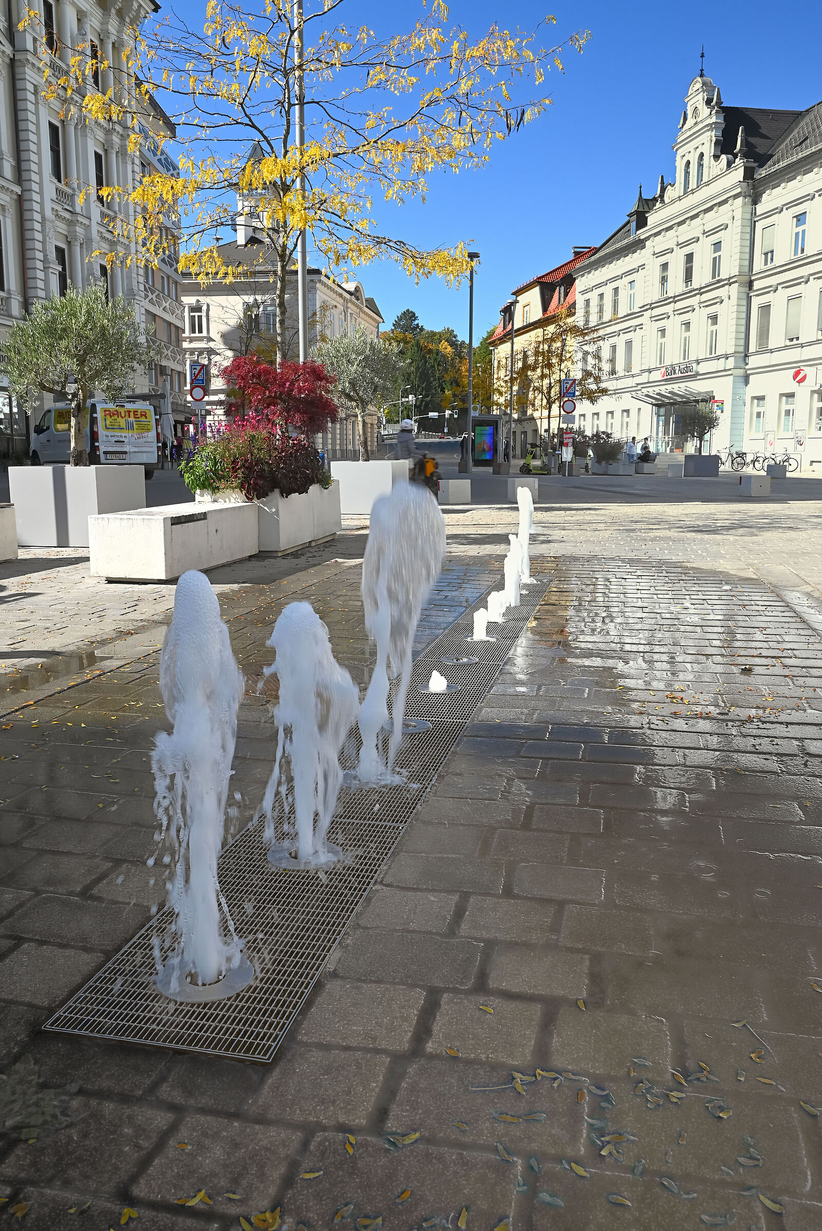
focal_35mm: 26
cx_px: 411
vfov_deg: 68.4
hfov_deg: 48.8
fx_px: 907
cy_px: 616
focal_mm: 26.5
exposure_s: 1/80
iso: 320
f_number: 14
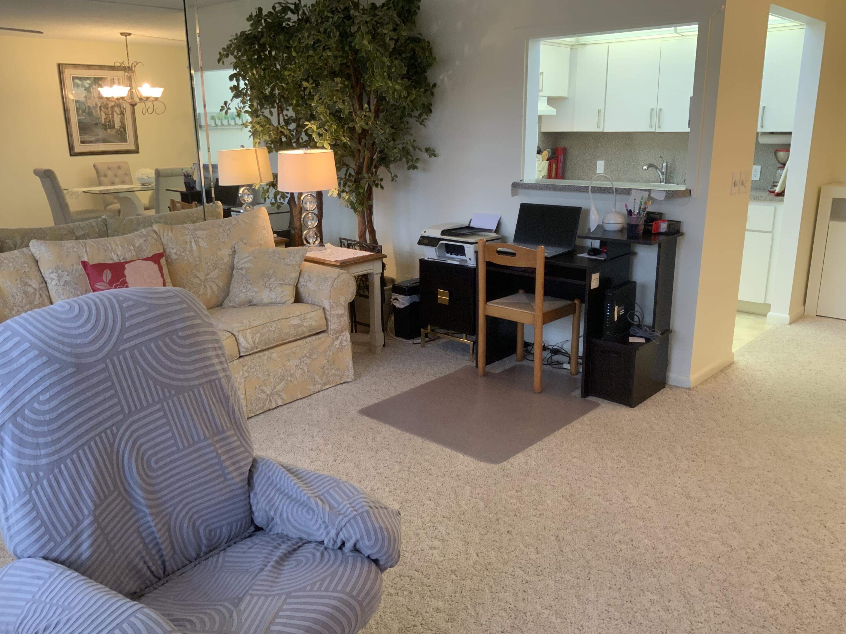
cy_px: 317
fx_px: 709
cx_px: 423
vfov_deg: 48.2
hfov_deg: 61.7
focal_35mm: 29
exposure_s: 1/60
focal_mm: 3
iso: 125
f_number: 1.8
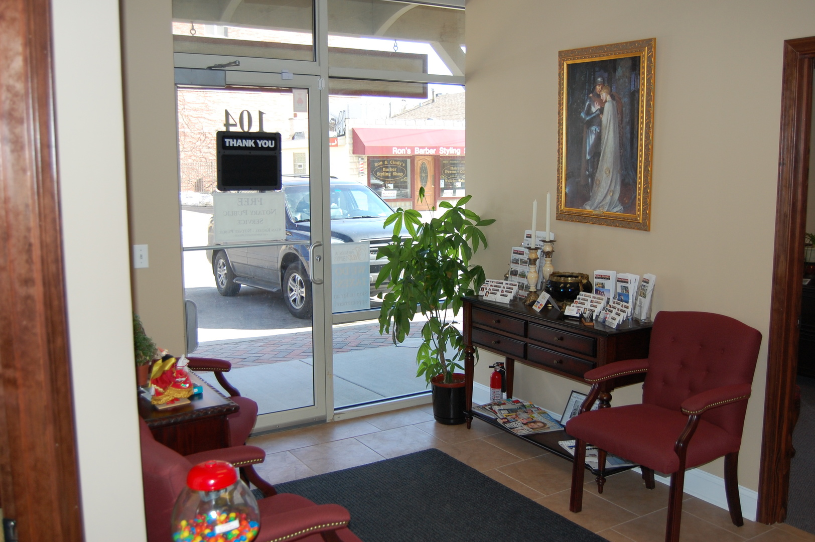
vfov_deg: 38.3
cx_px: 408
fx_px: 780
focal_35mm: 34
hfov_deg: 55.1
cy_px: 271
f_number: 3.8
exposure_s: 1/320
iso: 400
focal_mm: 23
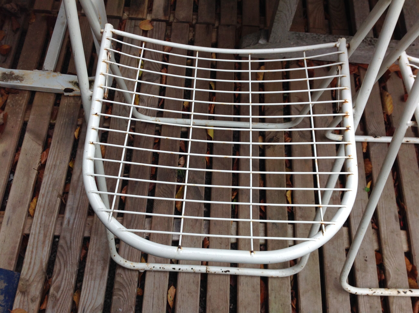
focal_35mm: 35
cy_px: 156
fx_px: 423
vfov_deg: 40.6
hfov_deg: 52.7
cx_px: 210
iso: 50
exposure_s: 1/179
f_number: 2.4
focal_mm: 4.28
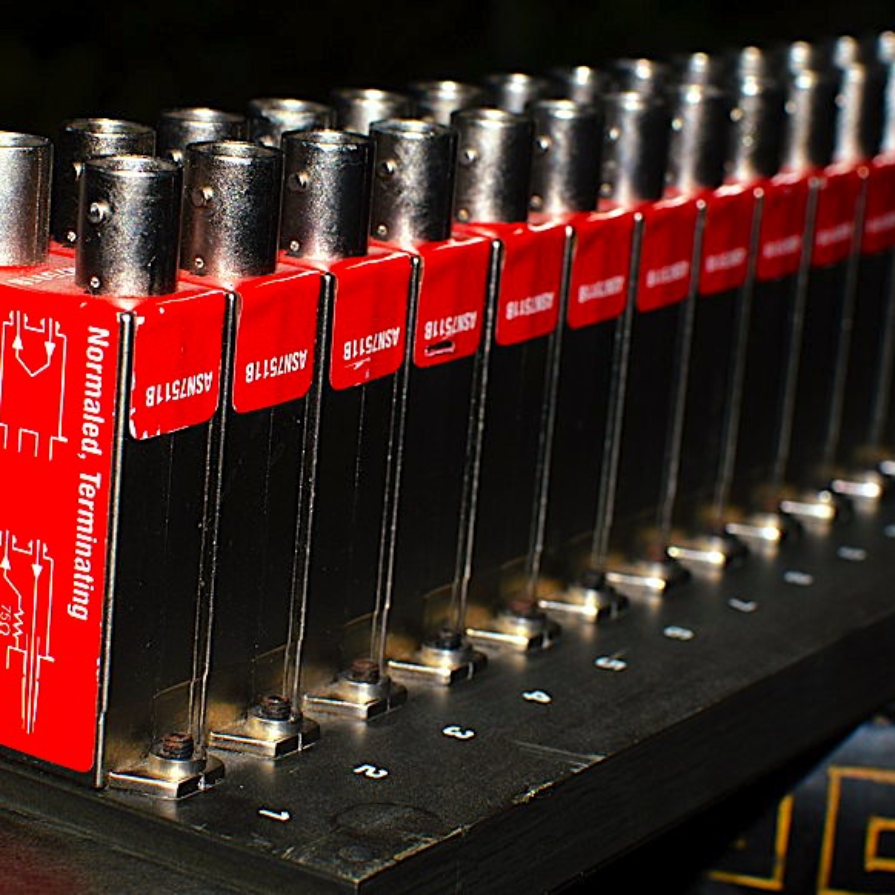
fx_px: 2688
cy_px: 378
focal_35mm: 92
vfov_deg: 18.9
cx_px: 308
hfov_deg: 18.9
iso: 100
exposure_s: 1/60
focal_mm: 35
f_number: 8
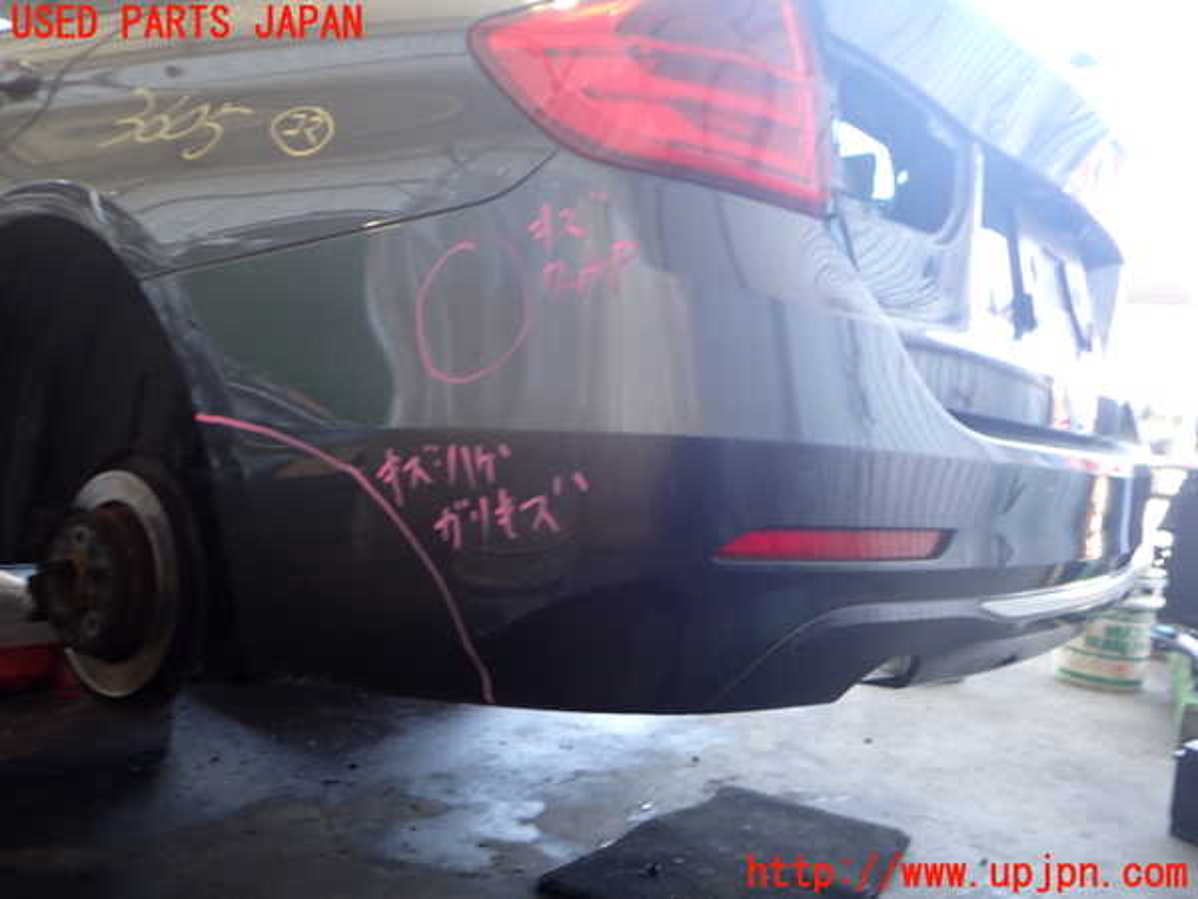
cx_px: 599
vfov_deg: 46.8
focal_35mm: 30
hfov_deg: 60.0
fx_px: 1038
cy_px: 450
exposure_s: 1/50
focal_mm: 5.4
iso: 200
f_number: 2.3
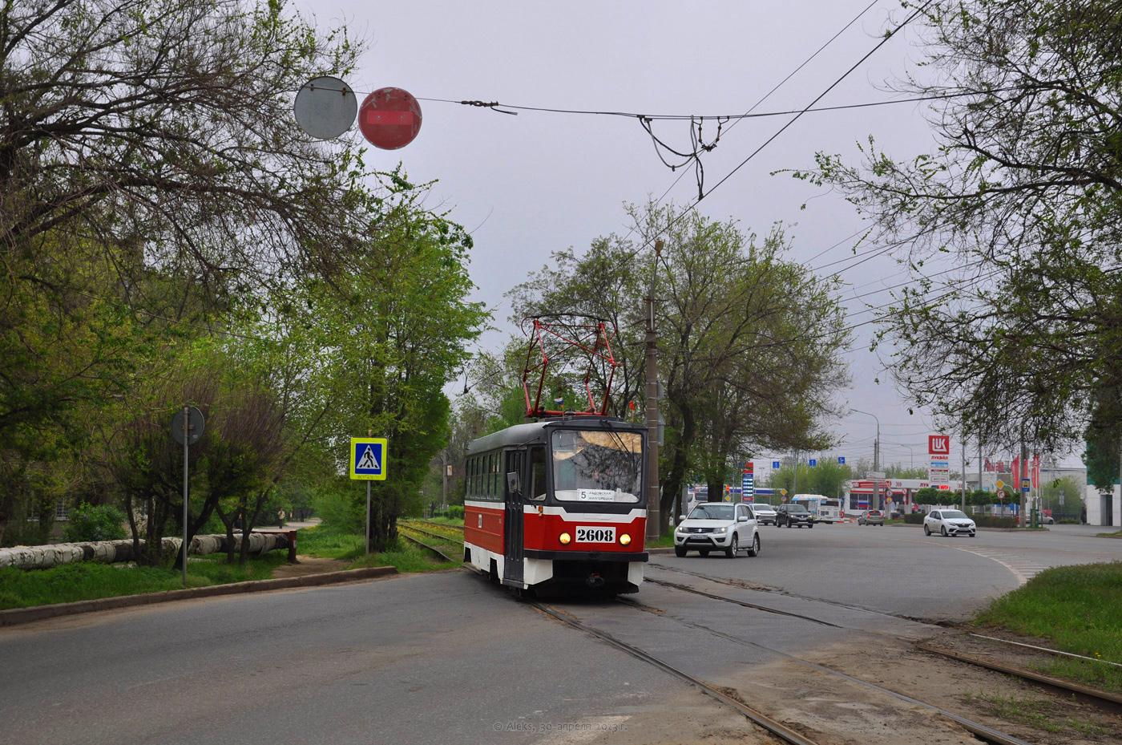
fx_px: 1774
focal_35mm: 57
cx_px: 561
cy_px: 372
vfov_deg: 23.7
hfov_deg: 35.1
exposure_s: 1/320
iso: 200
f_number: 6.3
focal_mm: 38
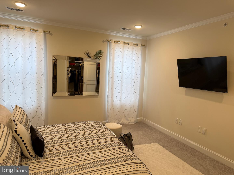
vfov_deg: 56.8
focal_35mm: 24
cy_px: 88
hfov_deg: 71.6
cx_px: 117
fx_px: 162
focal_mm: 6.76
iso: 100
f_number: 1.78
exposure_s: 1/120
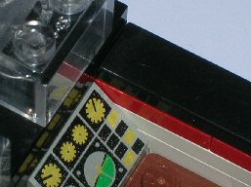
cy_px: 135
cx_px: 76
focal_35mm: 309
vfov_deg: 4.8
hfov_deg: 6.4
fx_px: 2237
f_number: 8.2
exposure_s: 1/60.1
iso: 50
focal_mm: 17.1
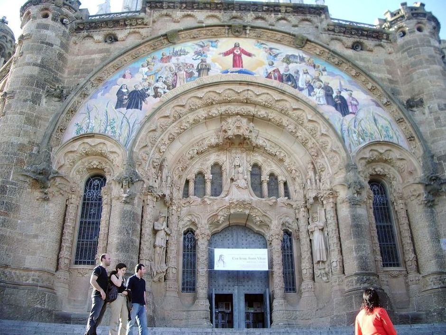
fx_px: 451
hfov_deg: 52.6
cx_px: 223
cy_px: 168
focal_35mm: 35
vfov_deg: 40.7
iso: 50
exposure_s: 1/100
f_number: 2.6
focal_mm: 5.8
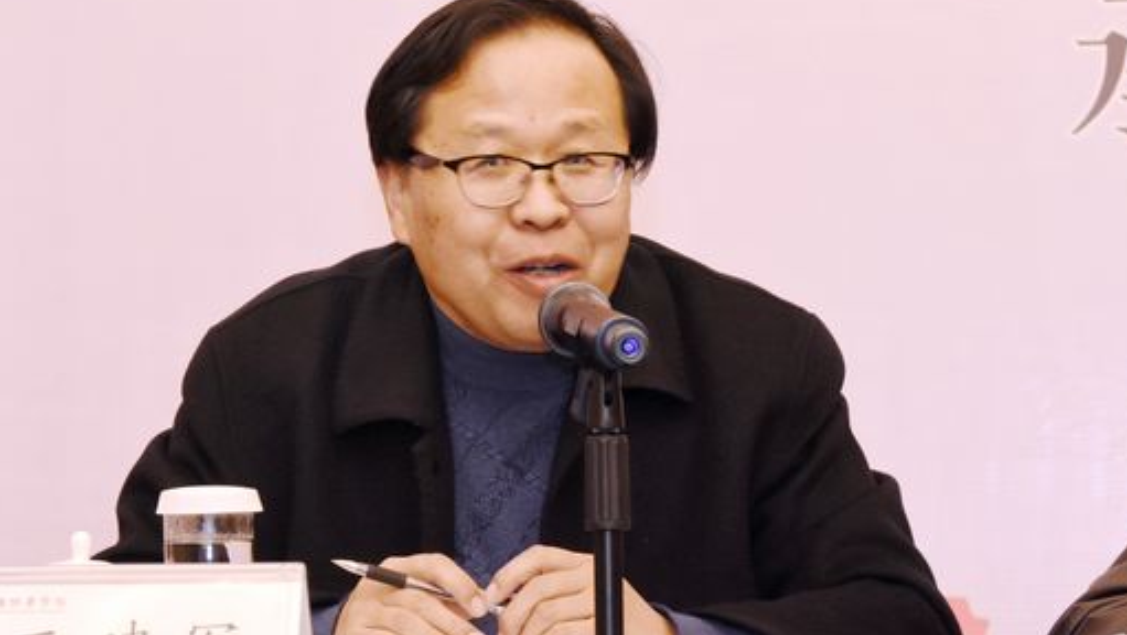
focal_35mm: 166
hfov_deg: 13.0
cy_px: 302
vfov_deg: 7.3
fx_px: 4963
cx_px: 481
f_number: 8
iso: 1250
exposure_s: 1/40
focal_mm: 90
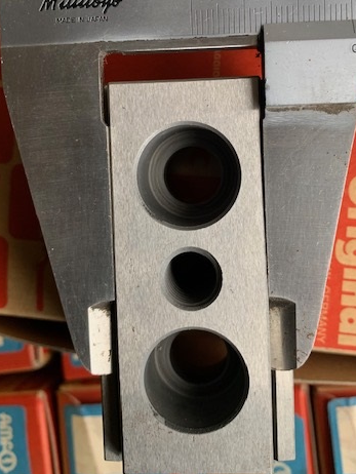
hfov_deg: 39.6
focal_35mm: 36
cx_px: 204
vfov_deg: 50.7
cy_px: 172
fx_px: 493
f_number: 1.8
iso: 100
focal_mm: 4.25
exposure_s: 1/62
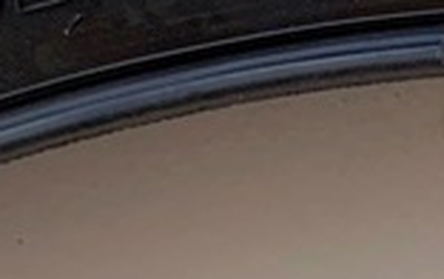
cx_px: 507
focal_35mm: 141
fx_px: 1709
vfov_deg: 9.3
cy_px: 6
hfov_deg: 14.4
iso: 200
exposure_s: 1/60
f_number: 1.8
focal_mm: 4.25
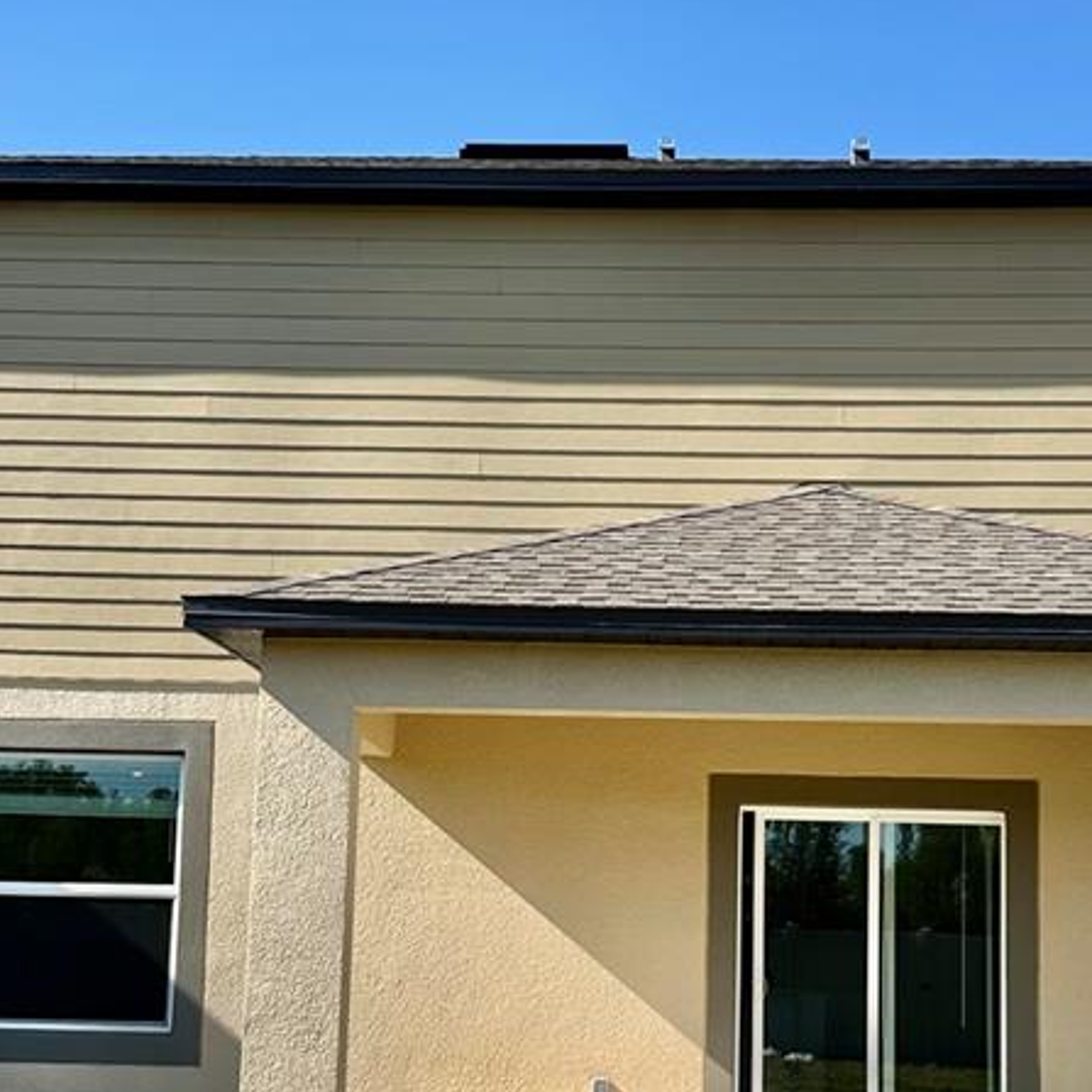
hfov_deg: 30.0
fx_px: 2034
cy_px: 726
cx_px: 569
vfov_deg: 29.8
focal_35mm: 57
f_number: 1.78
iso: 80
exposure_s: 1/3155
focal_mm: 6.86
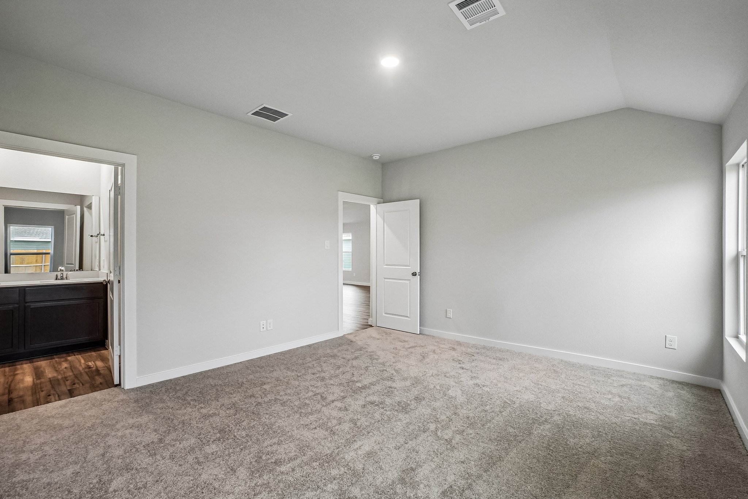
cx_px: 374
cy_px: 250
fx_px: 312
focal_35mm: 15
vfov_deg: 77.3
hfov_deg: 100.4
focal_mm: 10
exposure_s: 1/10
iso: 400
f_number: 8
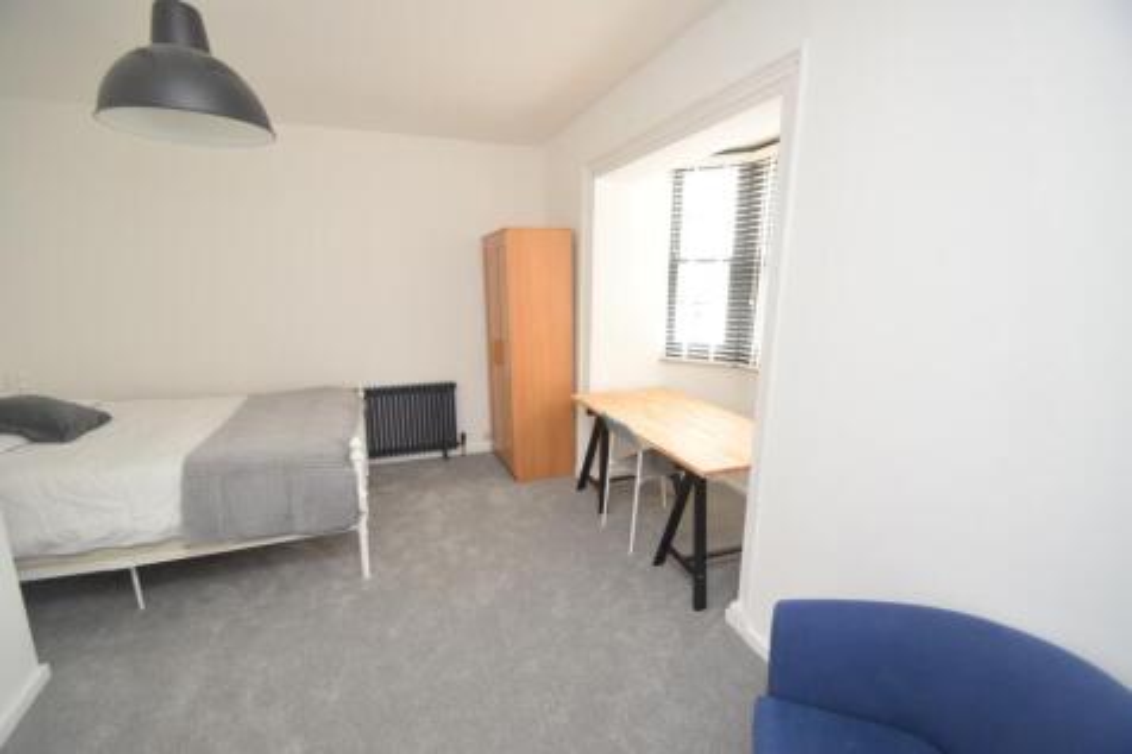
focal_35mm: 15
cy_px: 377
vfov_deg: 77.3
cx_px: 566
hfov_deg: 100.4
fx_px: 471
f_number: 5
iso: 800
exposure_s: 1/100
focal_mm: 10
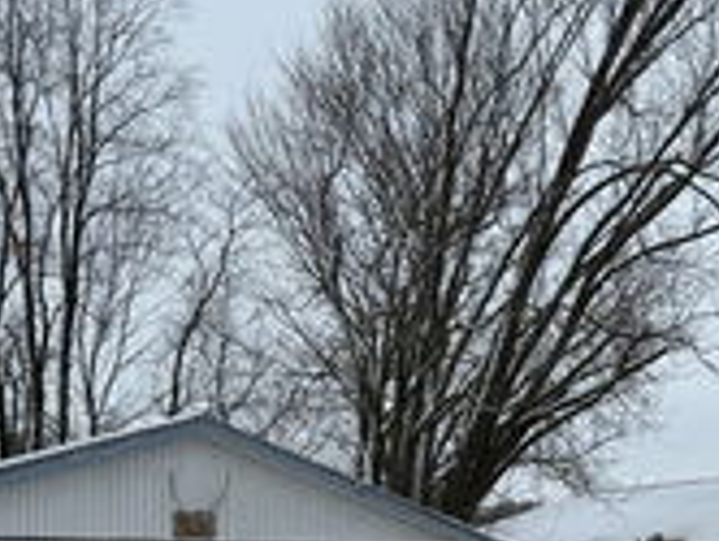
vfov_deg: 19.4
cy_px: 532
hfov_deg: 26.0
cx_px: 524
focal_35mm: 74
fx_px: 1539
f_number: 1.78
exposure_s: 1/3021
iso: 80
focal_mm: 6.76
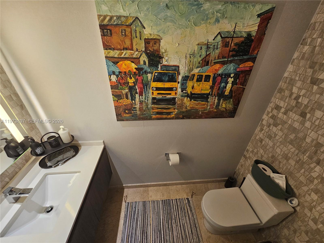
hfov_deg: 106.2
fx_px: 122
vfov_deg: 89.9
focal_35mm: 13
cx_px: 162
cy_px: 122
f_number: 2.2
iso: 160
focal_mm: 2.2
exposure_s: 1/60
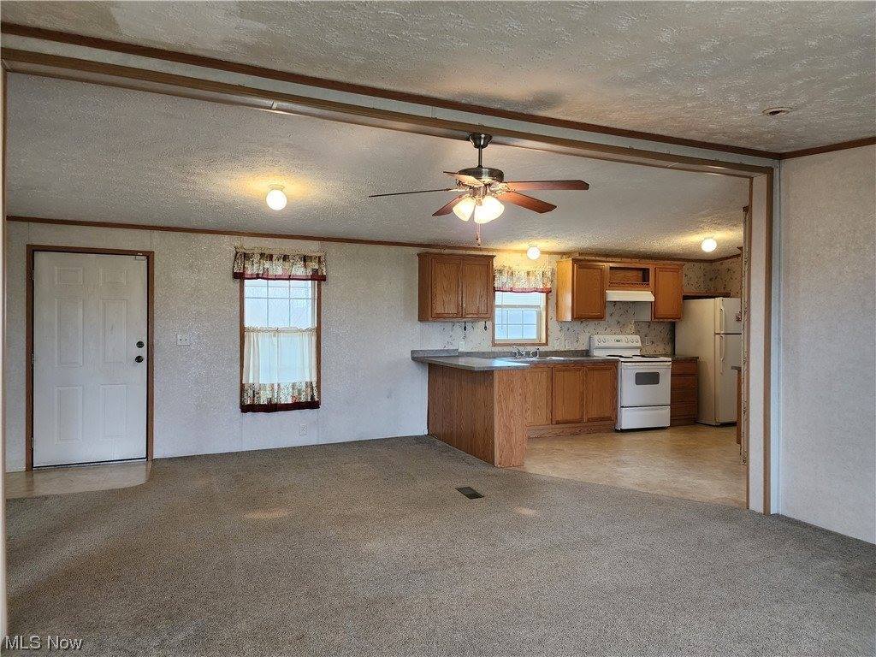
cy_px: 328
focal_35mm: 23
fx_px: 582
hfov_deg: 73.9
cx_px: 438
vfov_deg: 58.9
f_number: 1.8
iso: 320
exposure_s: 1/120
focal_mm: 6.4
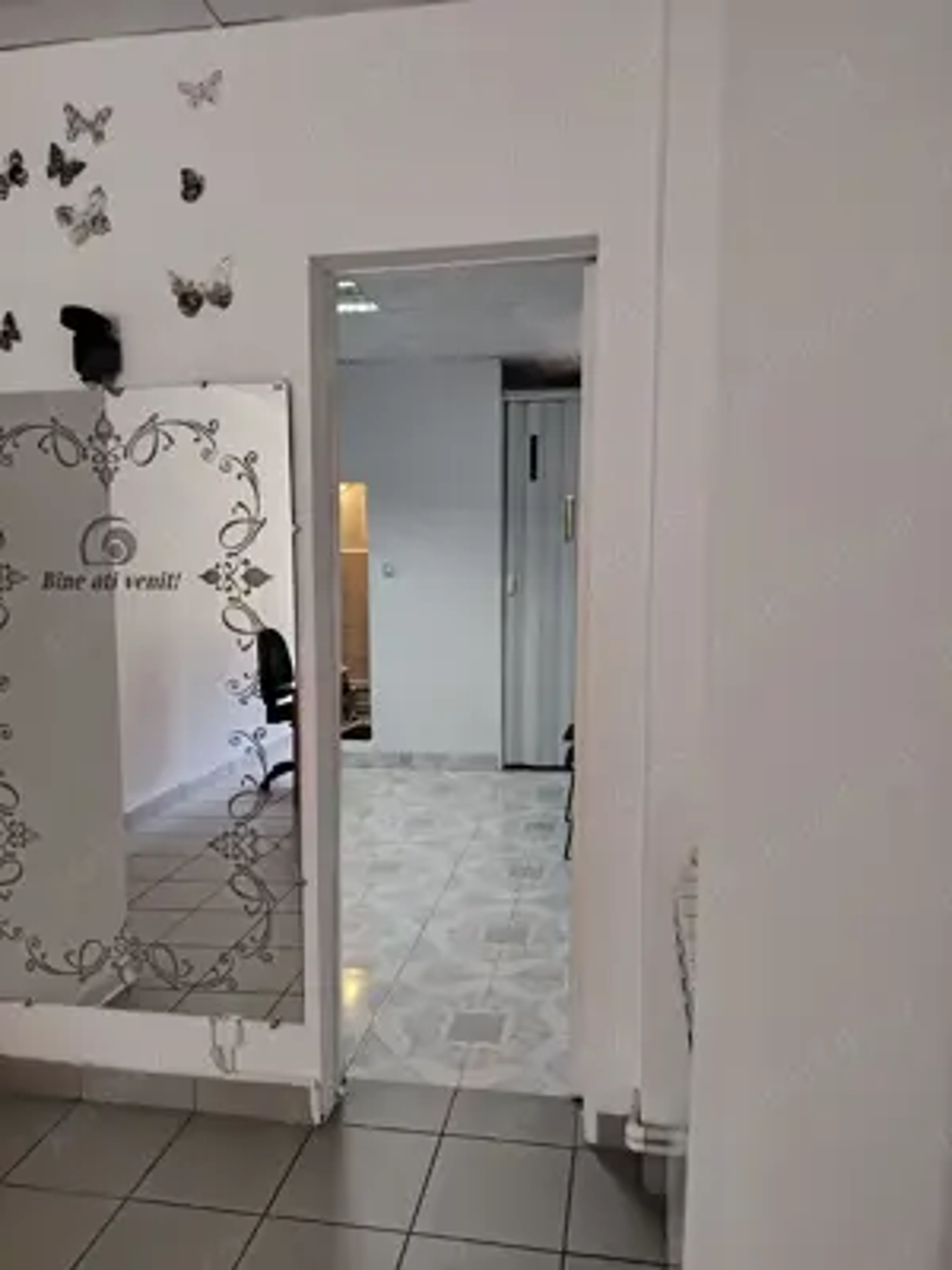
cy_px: 635
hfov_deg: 56.8
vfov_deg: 71.6
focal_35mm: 24
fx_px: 880
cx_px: 476
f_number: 1.75
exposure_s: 1/25
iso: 872
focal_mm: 5.25
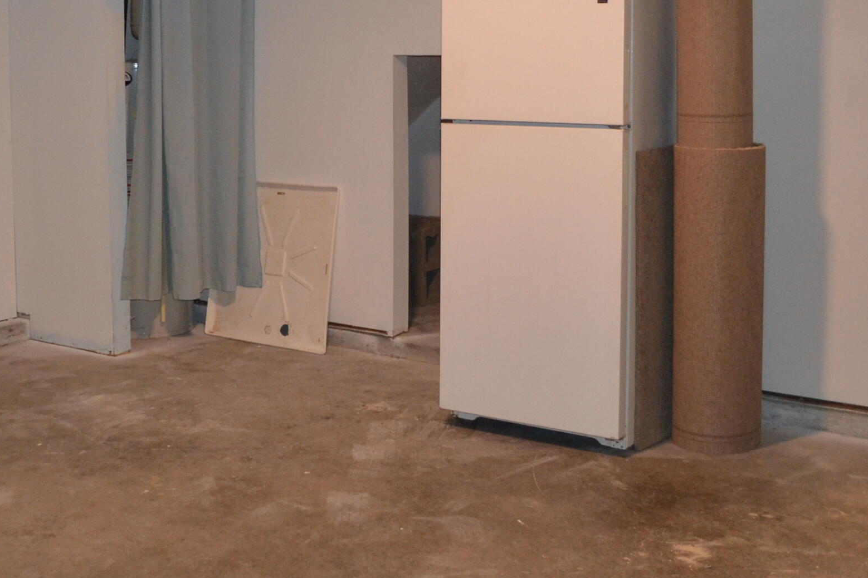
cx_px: 232
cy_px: 116
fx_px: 1253
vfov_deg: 25.5
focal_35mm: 52
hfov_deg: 37.4
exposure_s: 1/60
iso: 1400
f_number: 3.5
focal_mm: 18
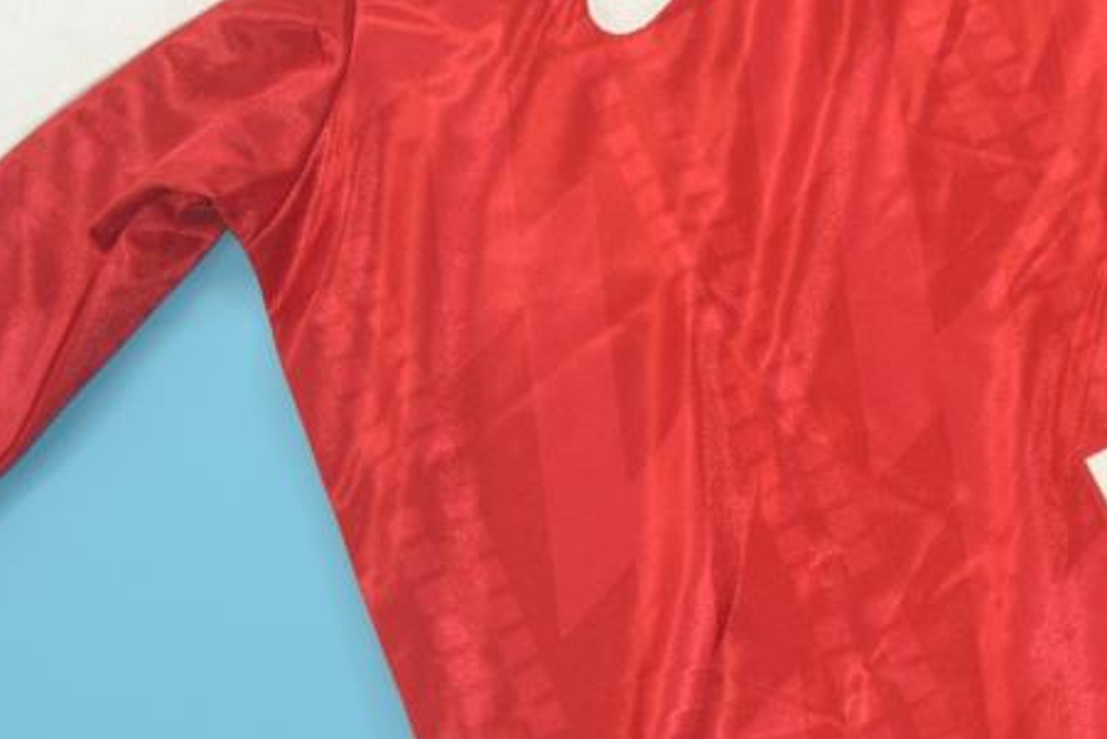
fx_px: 2430
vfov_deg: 16.7
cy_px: -83
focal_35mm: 79
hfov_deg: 24.2
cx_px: 1176
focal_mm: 22
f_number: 6.3
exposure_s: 1/60
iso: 200
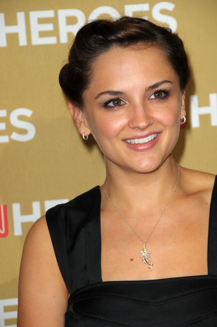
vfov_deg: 10.6
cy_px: 164
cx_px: 108
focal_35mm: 195
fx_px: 1767
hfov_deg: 7.0
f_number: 7.1
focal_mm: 130
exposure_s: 1/160
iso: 400
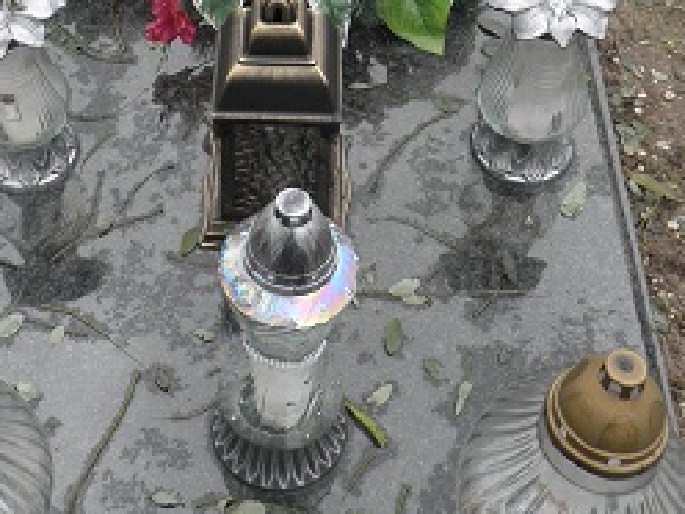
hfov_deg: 31.0
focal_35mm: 62
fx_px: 1227
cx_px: 226
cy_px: 39
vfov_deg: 23.0
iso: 64
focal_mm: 4.3
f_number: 3.3
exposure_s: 1/80
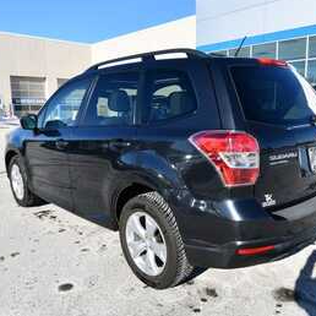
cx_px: 186
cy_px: 155
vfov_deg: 55.6
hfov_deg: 55.3
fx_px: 300
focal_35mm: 29
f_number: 8
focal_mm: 15
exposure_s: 1/250
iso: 100
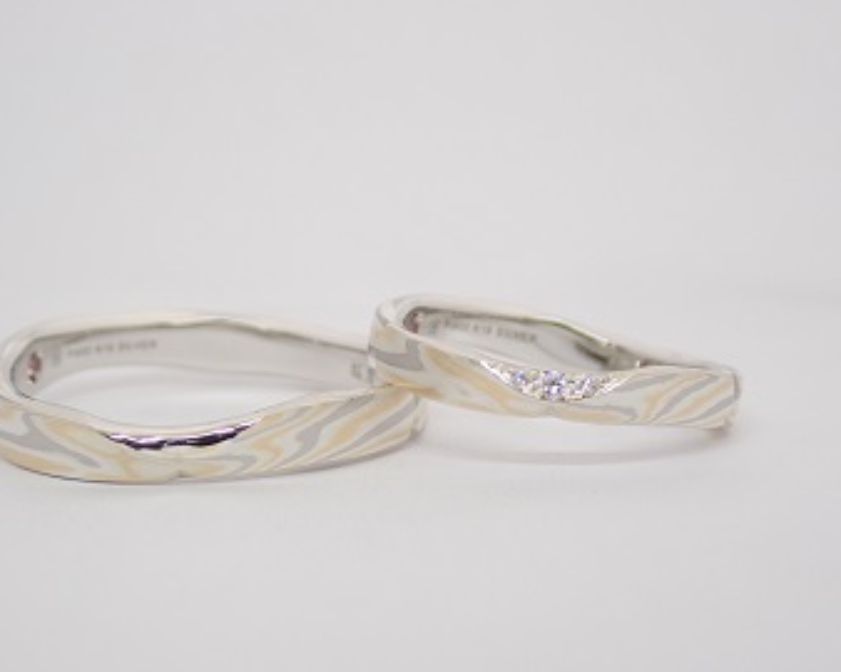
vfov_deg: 15.4
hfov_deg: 19.2
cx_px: 366
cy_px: 392
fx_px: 2488
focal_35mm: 100
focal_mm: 13.65
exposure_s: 1/160
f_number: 4.1
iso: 200
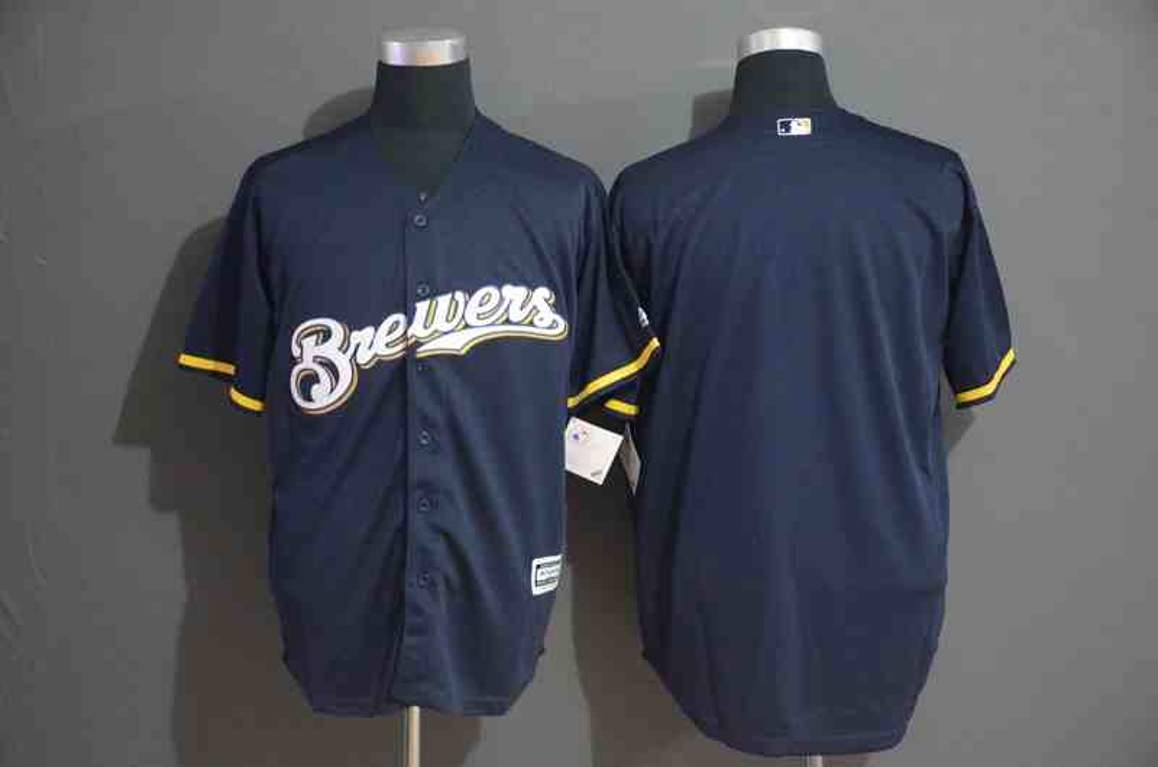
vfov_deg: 18.1
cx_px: 579
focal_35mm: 75
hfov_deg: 27.0
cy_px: 384
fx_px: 2408
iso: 4000
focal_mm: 50
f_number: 4.8
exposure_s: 1/15
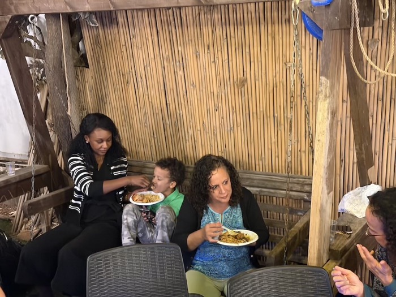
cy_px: 148
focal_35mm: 48
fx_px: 549
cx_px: 198
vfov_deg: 30.3
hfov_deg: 39.7
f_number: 1.78
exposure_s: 1/25
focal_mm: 6.76
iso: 500
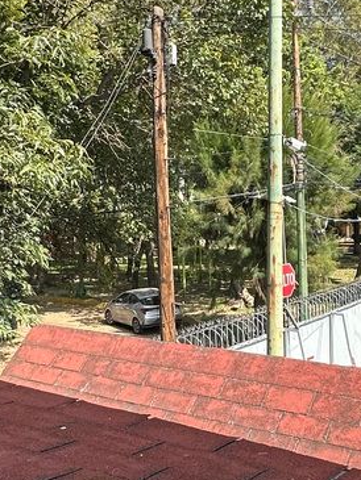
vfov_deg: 41.2
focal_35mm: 46
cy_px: 225
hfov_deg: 31.2
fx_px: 639
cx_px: 246
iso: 40
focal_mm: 2.22
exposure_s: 1/606
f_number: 2.2
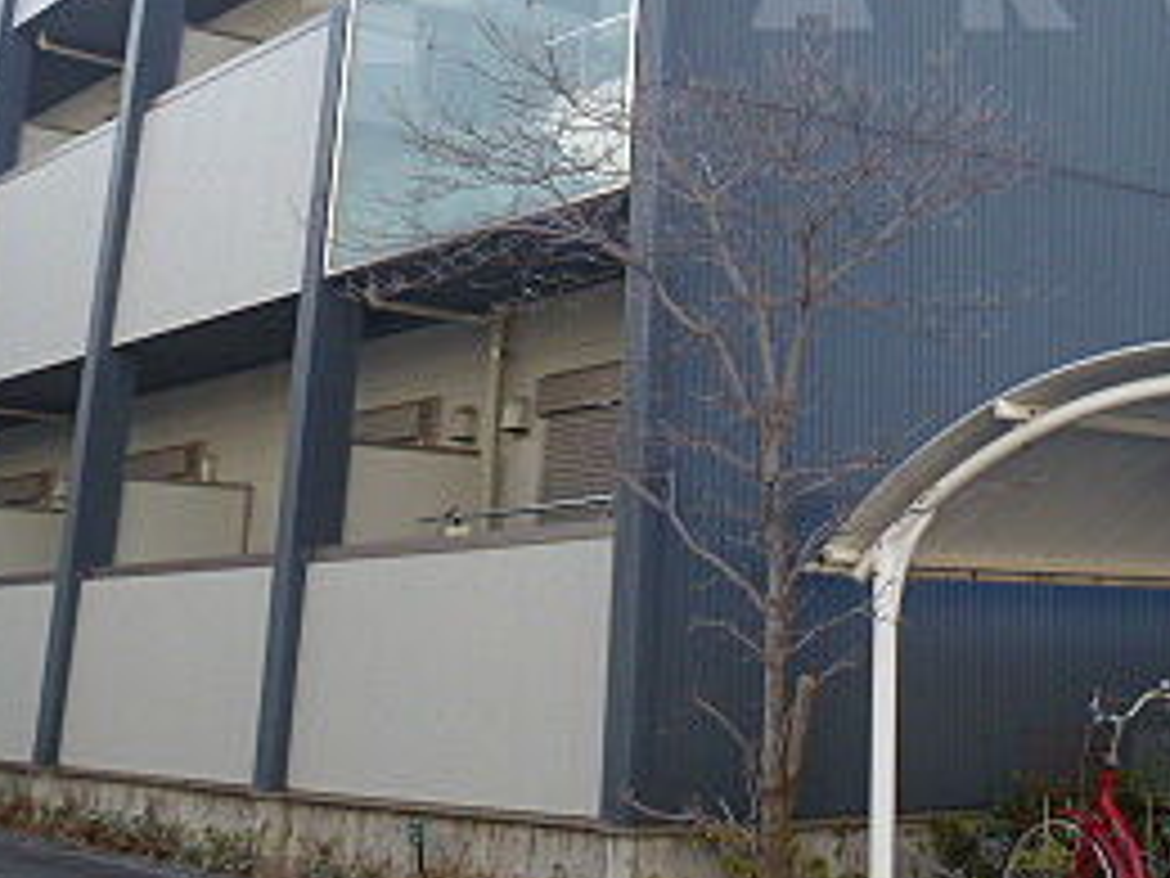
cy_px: -23
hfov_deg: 31.6
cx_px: 976
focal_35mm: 59
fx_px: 1994
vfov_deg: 23.6
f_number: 4
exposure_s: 1/200
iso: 100
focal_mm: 4.3
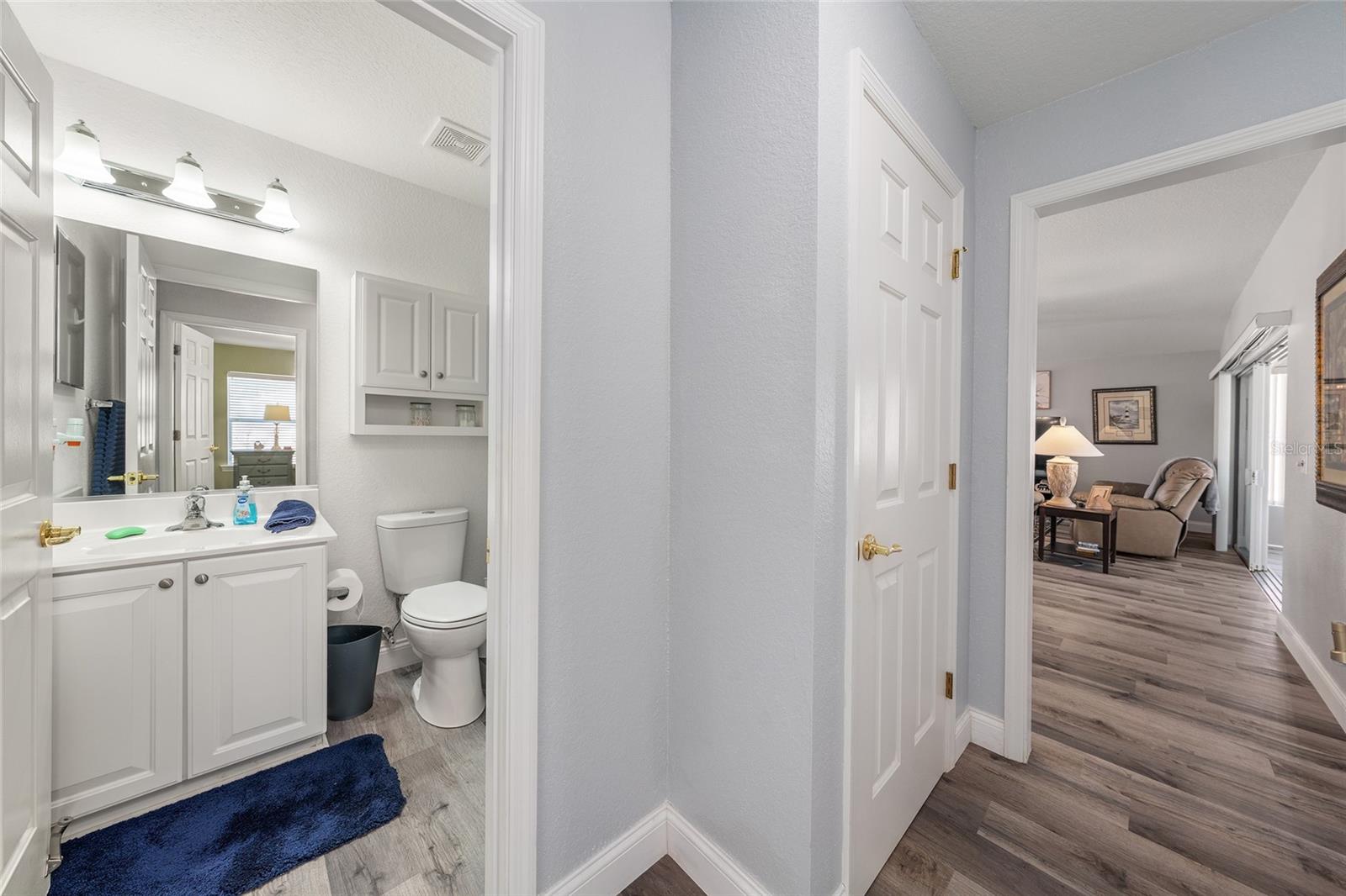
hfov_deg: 112.6
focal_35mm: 12
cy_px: 448
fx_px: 449
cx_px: 673
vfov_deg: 90.0
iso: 160
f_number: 8
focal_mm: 12
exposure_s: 1/4
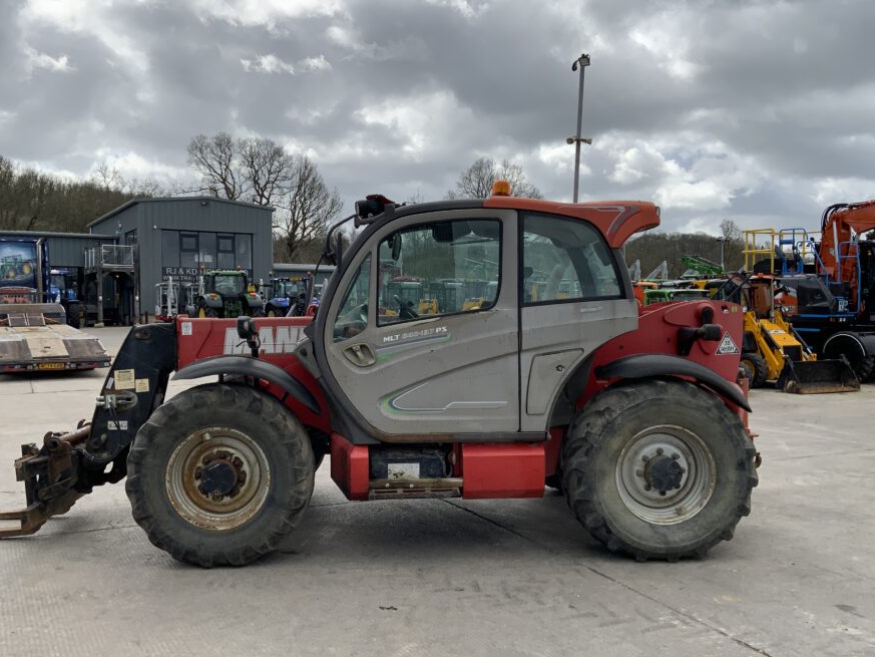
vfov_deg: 41.8
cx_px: 408
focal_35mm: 34
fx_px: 860
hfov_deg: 53.9
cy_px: 337
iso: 16
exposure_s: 1/2141
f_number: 1.8
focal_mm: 3
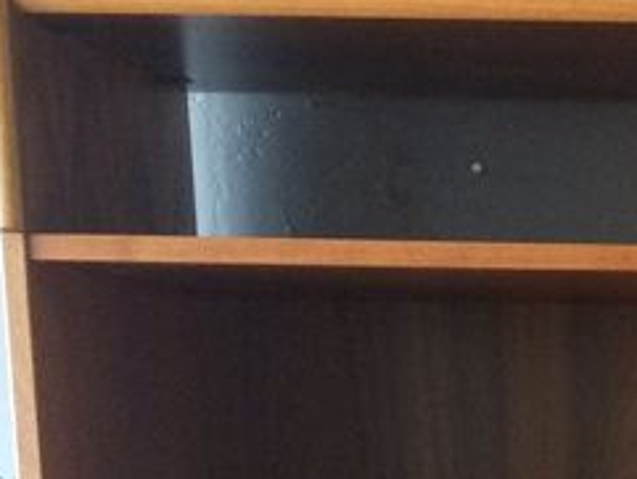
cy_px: 806
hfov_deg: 15.9
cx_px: 1004
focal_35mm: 112
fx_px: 2062
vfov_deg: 12.3
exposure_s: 1/17
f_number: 2.2
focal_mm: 4.12
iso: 320
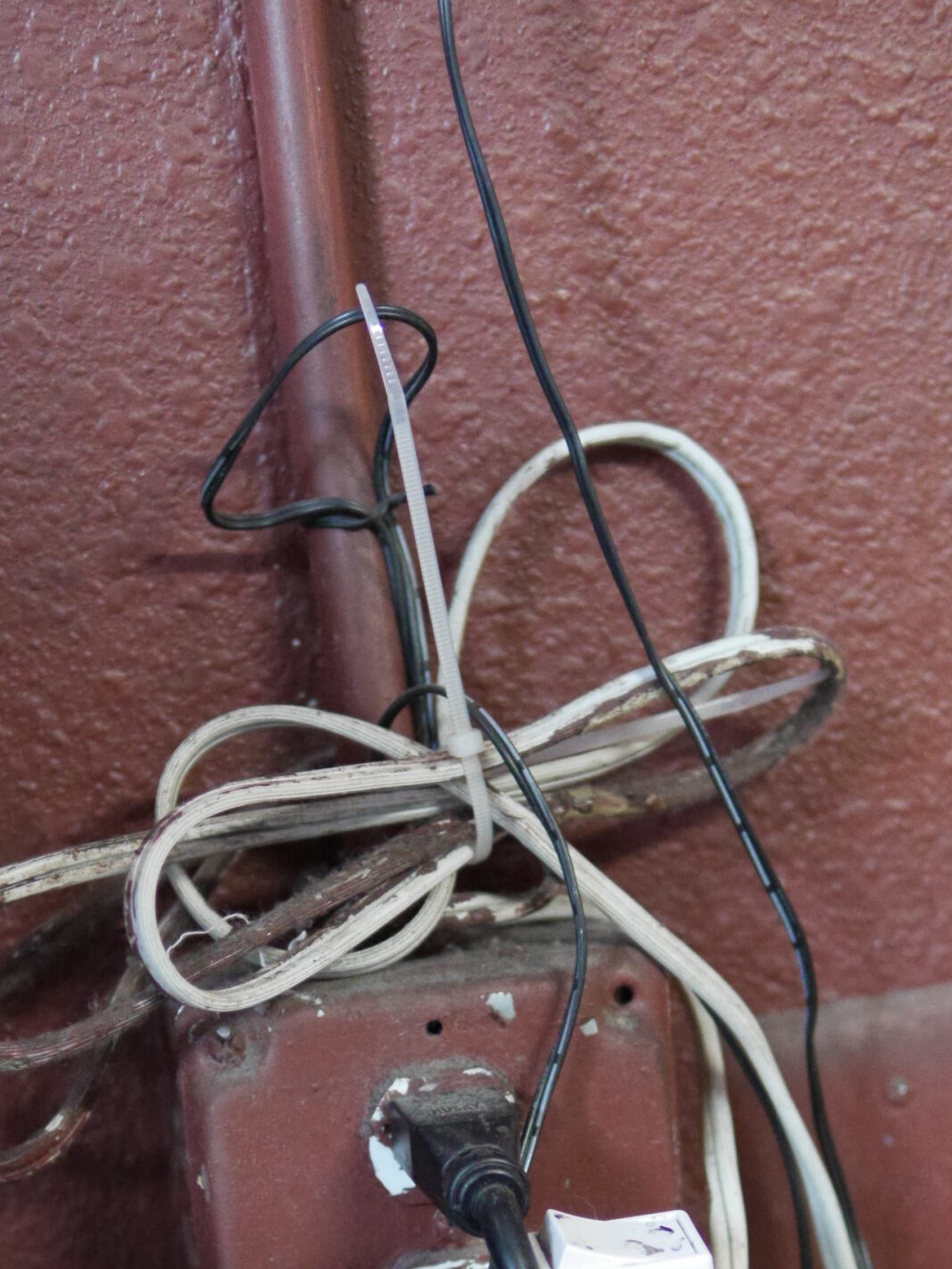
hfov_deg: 16.4
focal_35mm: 90
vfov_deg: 21.3
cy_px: 1123
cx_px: 471
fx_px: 3299
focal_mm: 25
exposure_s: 1/125
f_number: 1.4
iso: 2500
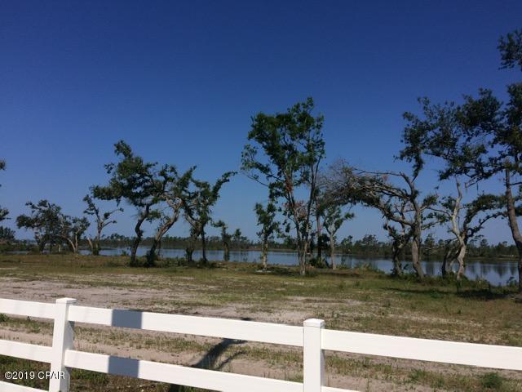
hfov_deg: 61.7
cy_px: 196
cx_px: 261
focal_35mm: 29
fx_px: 437
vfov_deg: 48.2
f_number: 2.2
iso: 32
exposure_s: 1/4115
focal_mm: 4.15
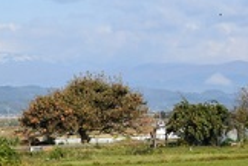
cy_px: 101
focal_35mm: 259
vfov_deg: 5.3
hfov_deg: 7.8
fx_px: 1784
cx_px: -81
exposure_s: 1/400
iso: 200
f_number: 10
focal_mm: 62
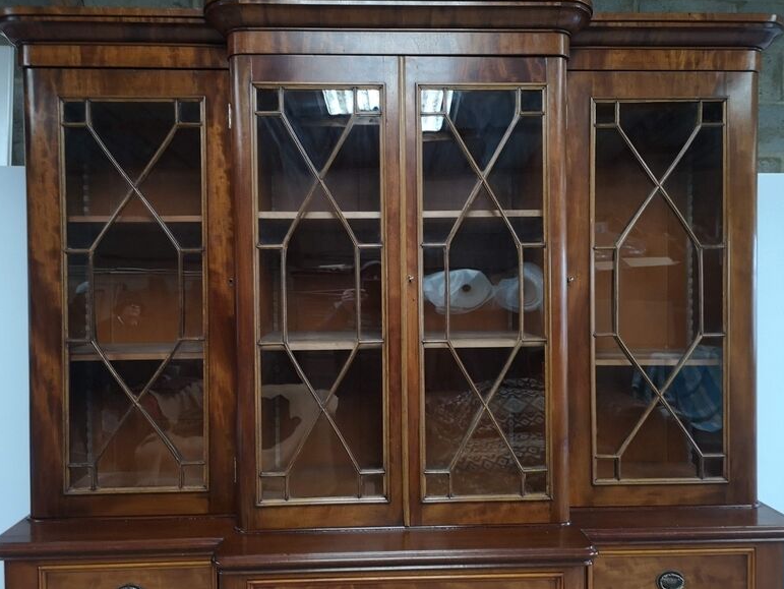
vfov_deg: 49.8
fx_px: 634
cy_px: 294
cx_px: 385
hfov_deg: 63.4
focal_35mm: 28
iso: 500
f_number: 1.8
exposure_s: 1/25
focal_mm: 5.58
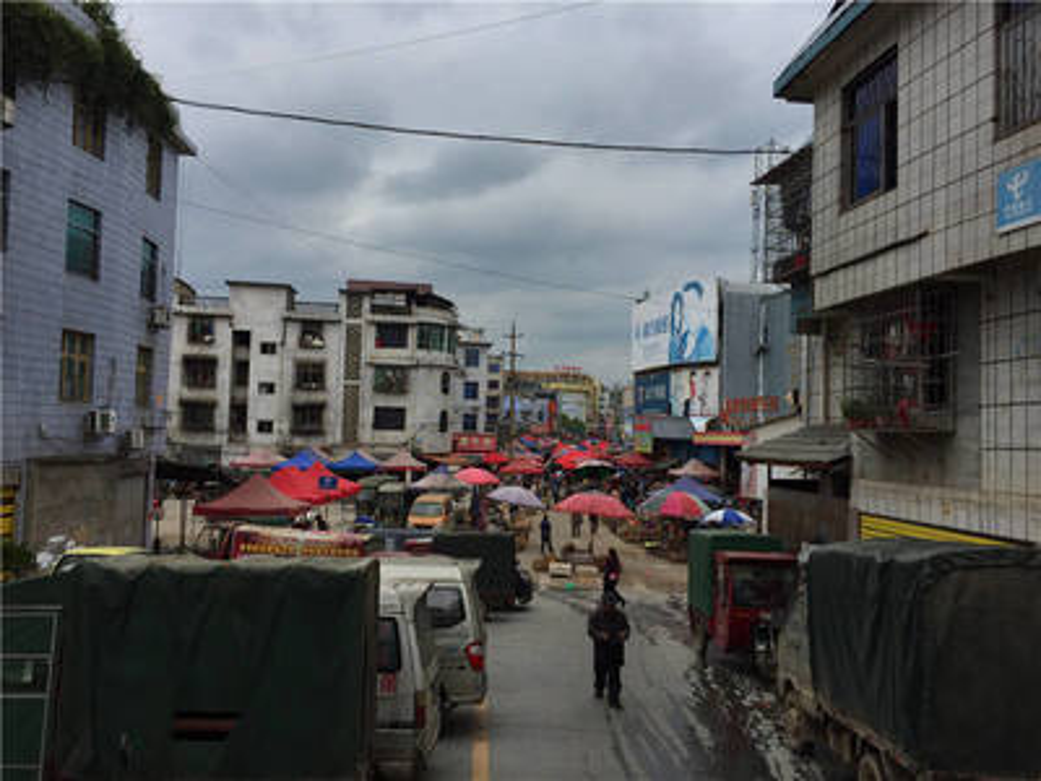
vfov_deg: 48.2
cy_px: 390
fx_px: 872
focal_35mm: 29
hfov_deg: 61.7
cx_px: 520
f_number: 2.2
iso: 32
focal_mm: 4.15
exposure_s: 1/1068
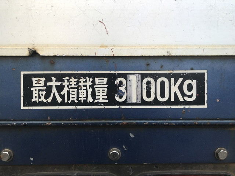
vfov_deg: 49.7
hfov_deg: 63.4
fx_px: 190
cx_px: 118
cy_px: 88
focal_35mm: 28
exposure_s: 1/236
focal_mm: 3.99
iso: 20
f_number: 1.8
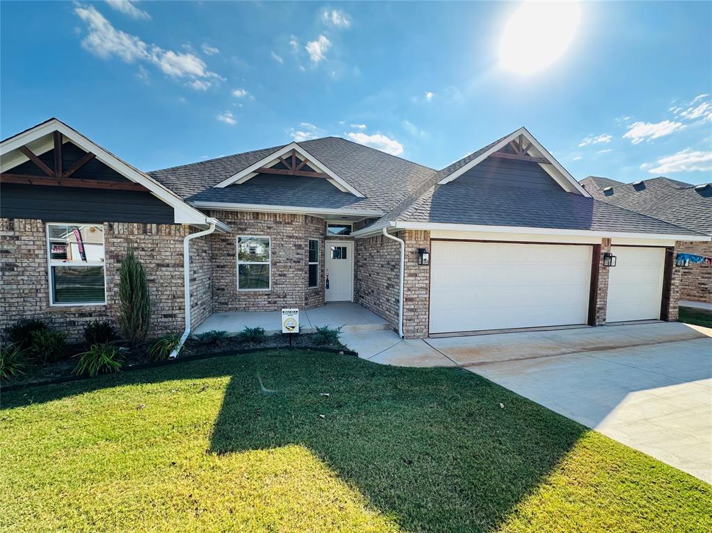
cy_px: 266
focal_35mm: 14
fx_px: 288
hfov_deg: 102.1
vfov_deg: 85.6
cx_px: 356
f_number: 2.2
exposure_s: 1/963
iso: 40
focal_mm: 2.22
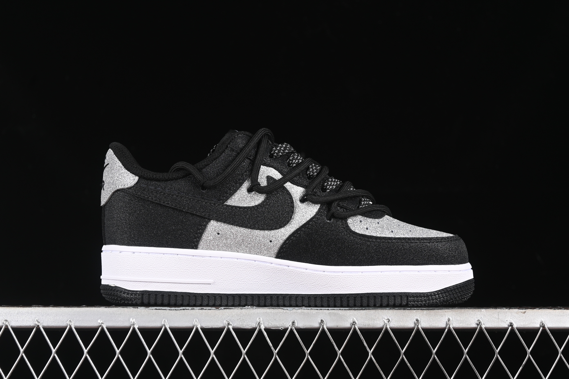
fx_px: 1185
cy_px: 190
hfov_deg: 27.0
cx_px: 284
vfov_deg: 18.2
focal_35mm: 75
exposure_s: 1/60
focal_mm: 50
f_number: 6.3
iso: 160
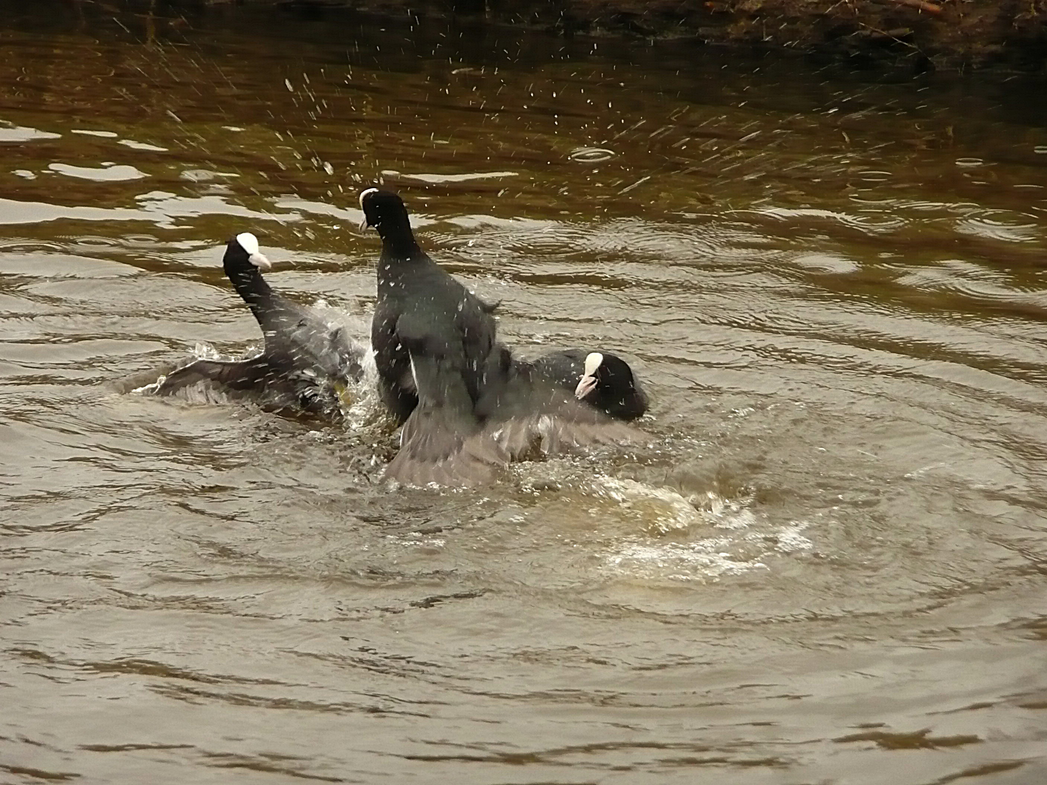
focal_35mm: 280
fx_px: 8469
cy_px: 392
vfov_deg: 5.3
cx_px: 524
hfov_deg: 7.1
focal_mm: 46
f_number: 4.9
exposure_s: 1/125
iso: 320
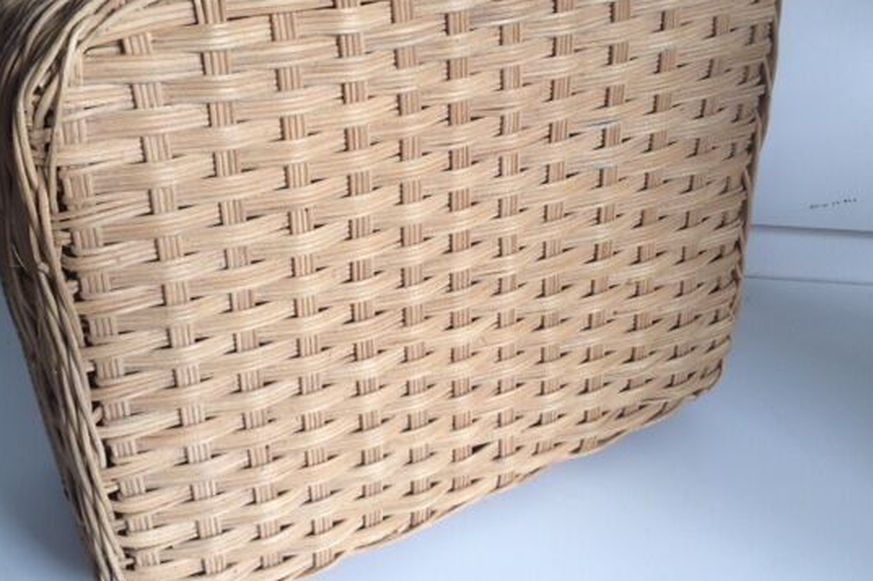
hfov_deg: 52.8
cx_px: 357
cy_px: 254
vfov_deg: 36.8
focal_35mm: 36
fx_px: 873
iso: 40
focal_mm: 4.15
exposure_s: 1/50
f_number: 2.2
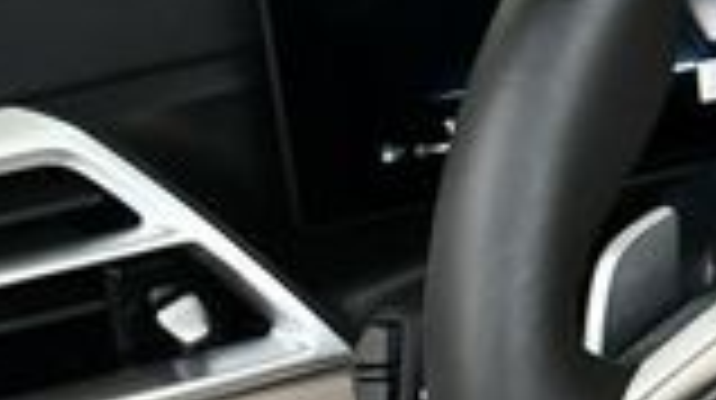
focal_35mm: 152
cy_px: 360
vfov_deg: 7.9
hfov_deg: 12.7
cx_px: 1342
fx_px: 2882
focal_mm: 18
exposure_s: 1/250
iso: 400
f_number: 3.5
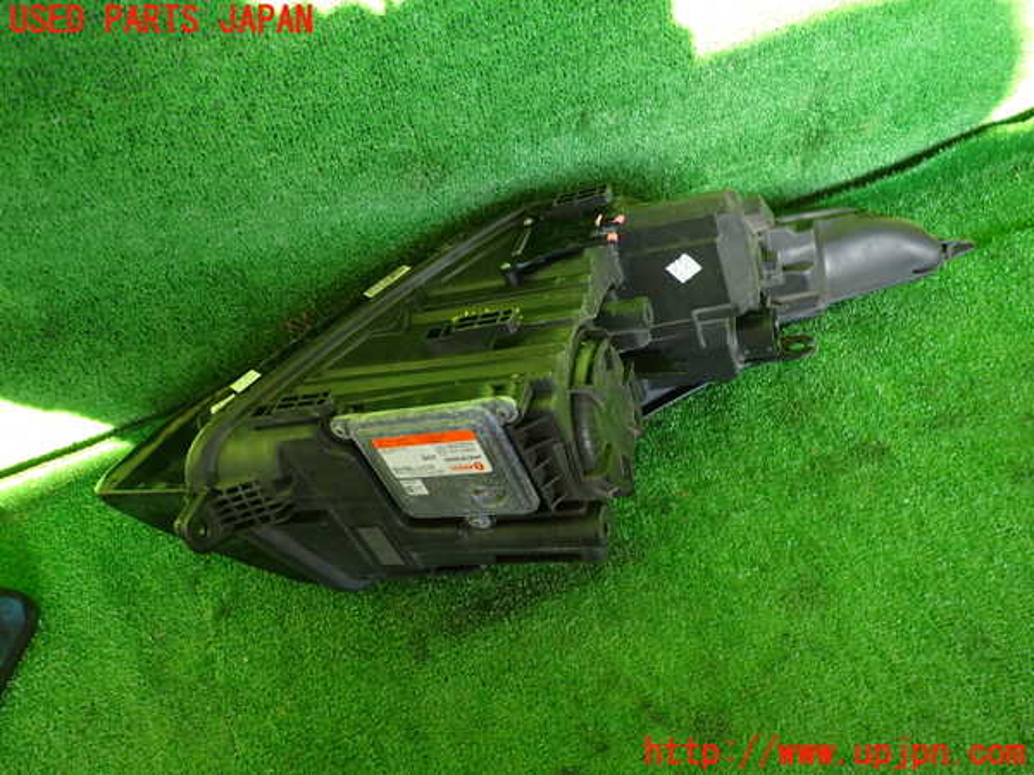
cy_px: 388
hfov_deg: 69.4
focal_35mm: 25
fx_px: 747
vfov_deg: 54.9
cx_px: 517
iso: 100
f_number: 2
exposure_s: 1/80
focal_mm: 4.5
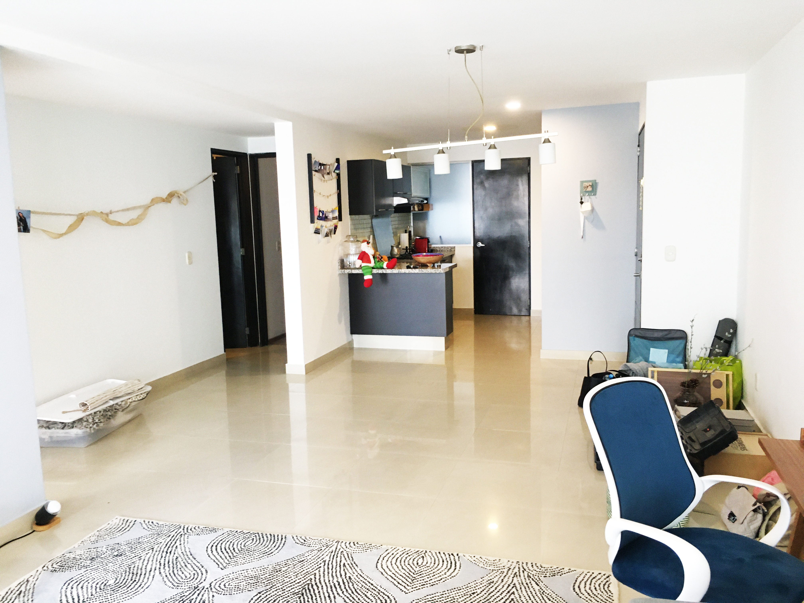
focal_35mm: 29
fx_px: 674
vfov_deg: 48.2
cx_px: 402
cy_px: 302
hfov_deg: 61.7
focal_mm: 4.15
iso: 100
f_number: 2.2
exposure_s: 1/30
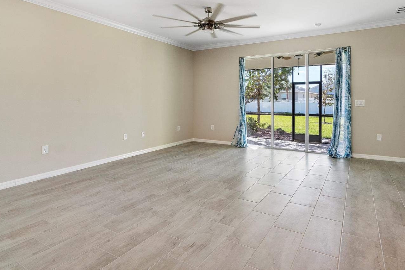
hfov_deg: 83.4
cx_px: 234
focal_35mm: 20
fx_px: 225
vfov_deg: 61.1
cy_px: 102
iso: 800
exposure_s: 1/90
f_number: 8
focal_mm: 16
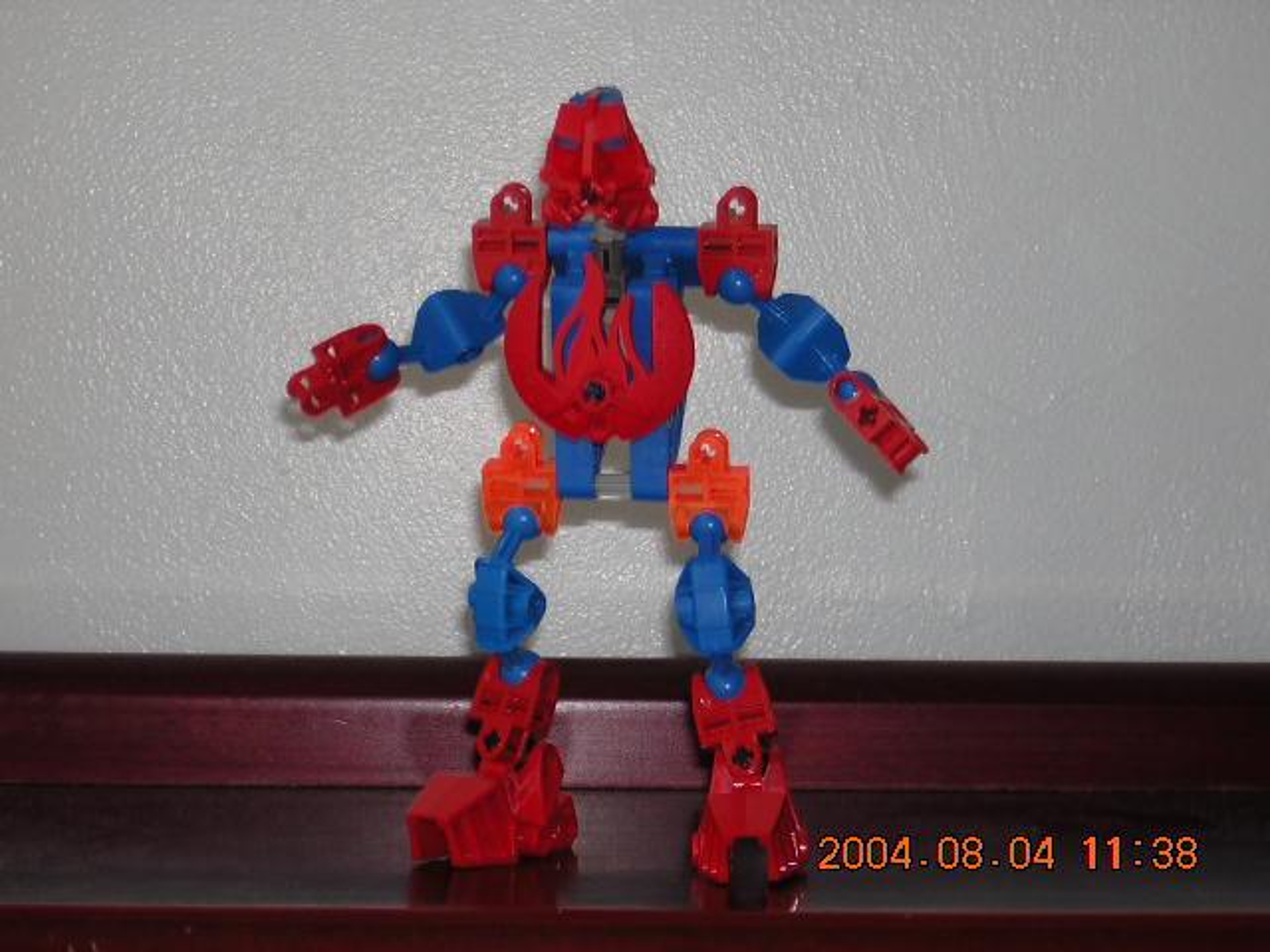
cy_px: 476
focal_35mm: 108
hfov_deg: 18.2
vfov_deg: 13.7
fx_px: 3962
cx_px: 635
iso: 100
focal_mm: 14.1
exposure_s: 1/60.1
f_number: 4.7
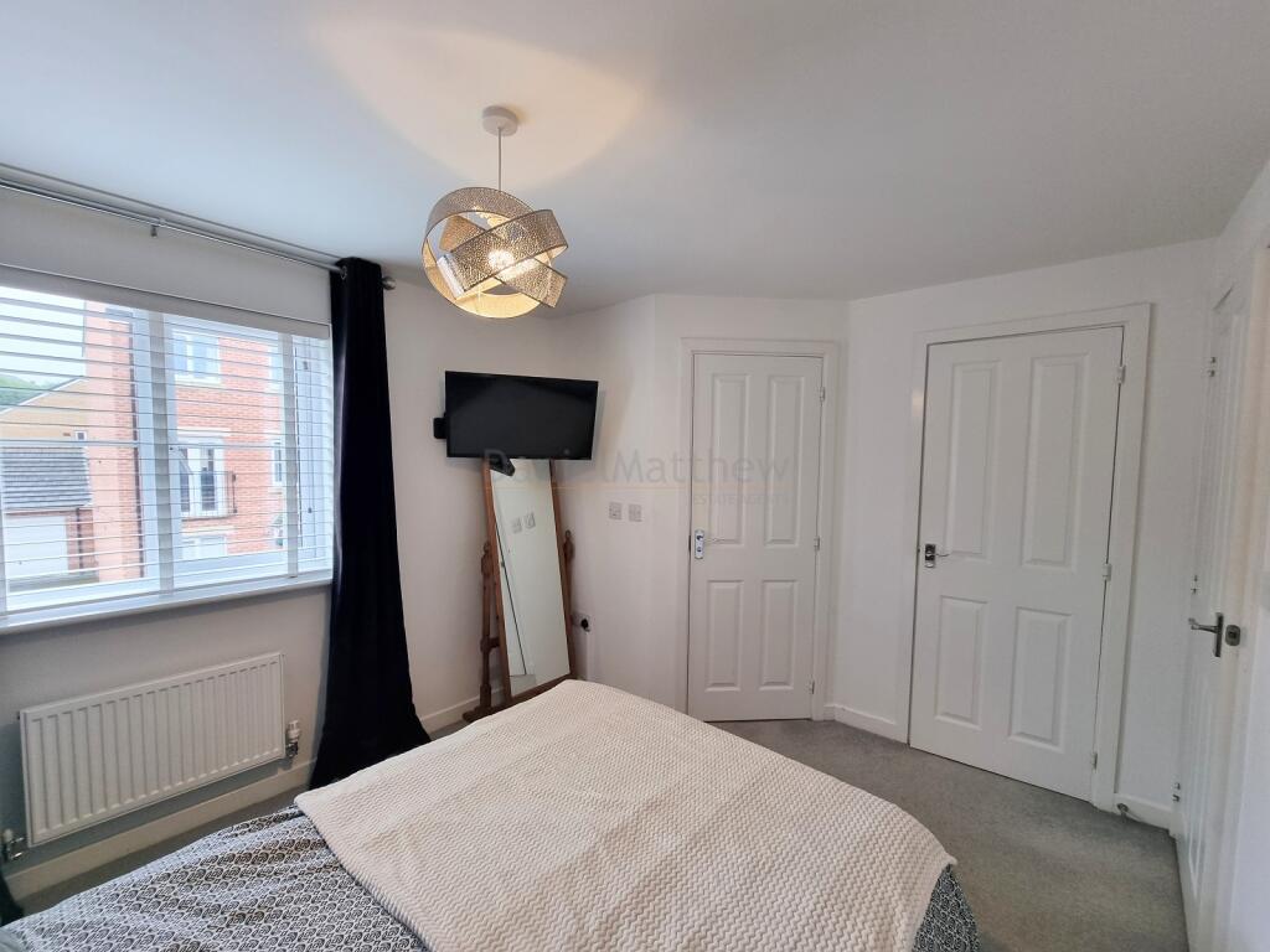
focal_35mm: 13
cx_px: 635
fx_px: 477
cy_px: 476
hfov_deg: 106.2
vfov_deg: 89.9
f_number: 2.2
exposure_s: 1/60
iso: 80
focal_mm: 2.2
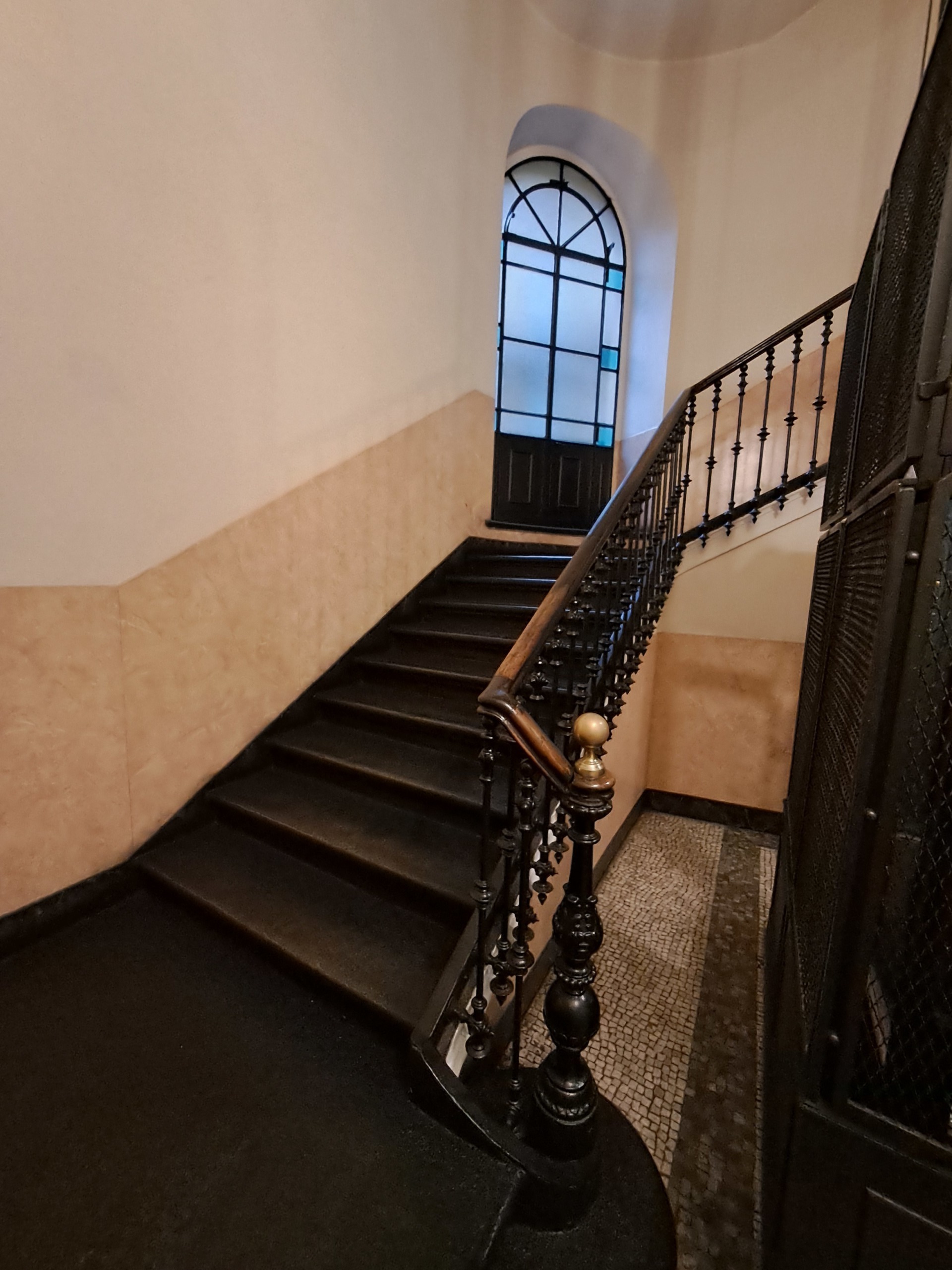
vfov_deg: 106.2
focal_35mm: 13
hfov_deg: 89.9
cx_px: 476
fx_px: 477
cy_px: 635
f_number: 2.2
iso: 800
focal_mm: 1.42
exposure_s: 1/20
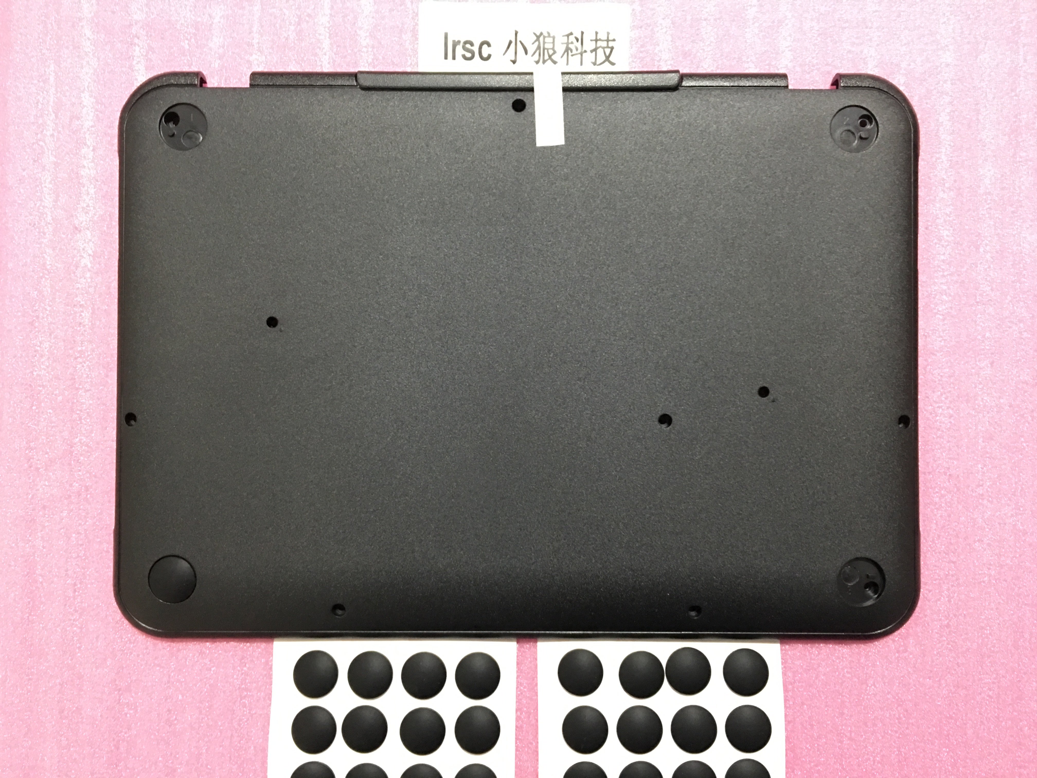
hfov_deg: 61.7
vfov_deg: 48.2
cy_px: 389
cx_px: 518
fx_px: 869
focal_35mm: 29
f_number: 2.2
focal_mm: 4.15
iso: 100
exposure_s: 1/4
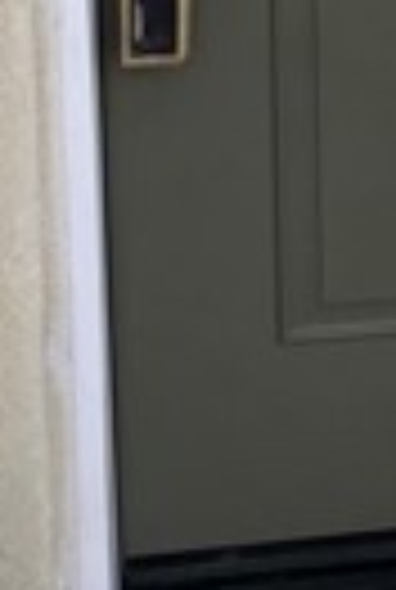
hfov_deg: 8.6
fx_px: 2331
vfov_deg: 13.1
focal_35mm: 142
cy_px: -468
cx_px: 1048
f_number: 1.8
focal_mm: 3.99
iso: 25
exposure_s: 1/120
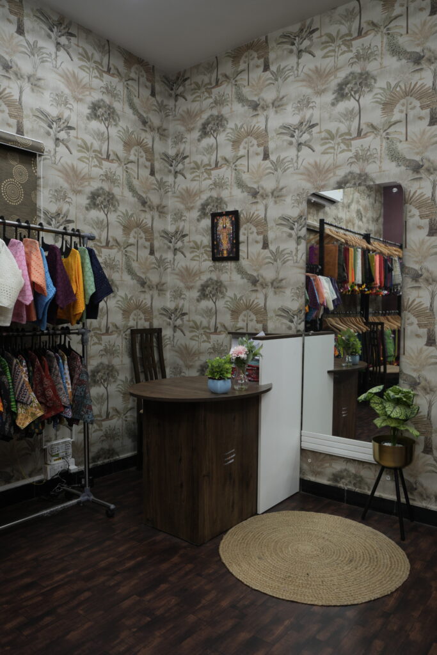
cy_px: 328
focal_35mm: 26
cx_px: 218
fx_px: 478
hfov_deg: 49.2
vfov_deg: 68.9
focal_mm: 17.5
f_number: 2.8
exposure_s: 1/100
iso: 160
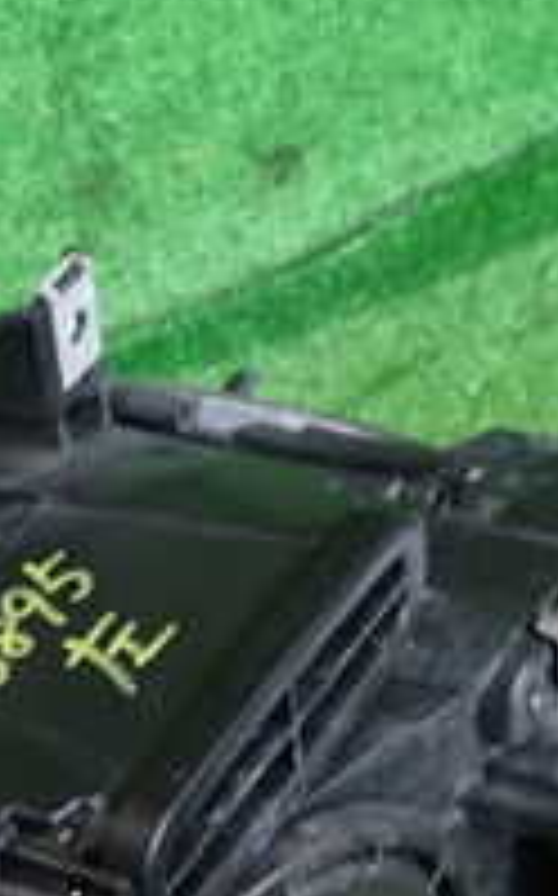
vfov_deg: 24.4
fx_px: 1951
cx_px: -248
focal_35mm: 80
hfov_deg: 15.2
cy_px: 941
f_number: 2
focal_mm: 4.5
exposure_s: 1/30
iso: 200
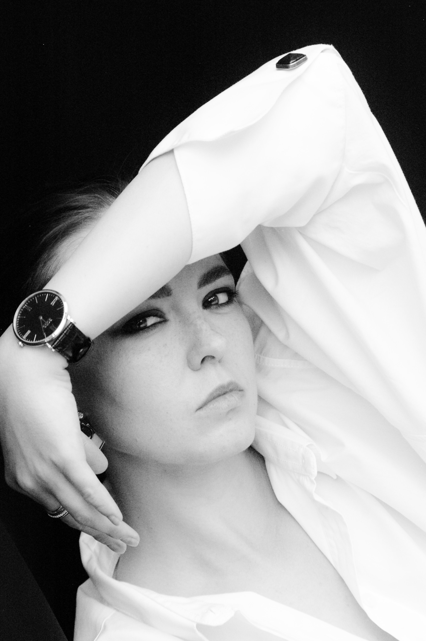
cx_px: 213
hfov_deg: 15.7
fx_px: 1547
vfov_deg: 23.4
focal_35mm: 87
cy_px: 320
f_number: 8
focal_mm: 58
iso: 3200
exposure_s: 1/750
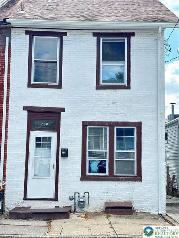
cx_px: 90
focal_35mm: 52
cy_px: 119
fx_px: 359
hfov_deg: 28.0
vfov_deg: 36.8
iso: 32
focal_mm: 5.96
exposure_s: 1/312
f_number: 1.6
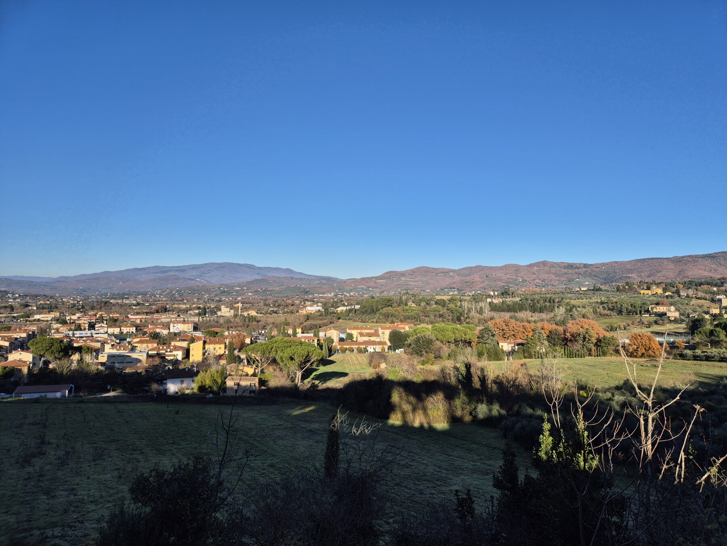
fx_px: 483
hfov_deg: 73.9
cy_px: 273
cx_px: 364
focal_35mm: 23
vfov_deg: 58.9
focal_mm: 5.4
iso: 25
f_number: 1.8
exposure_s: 1/1772
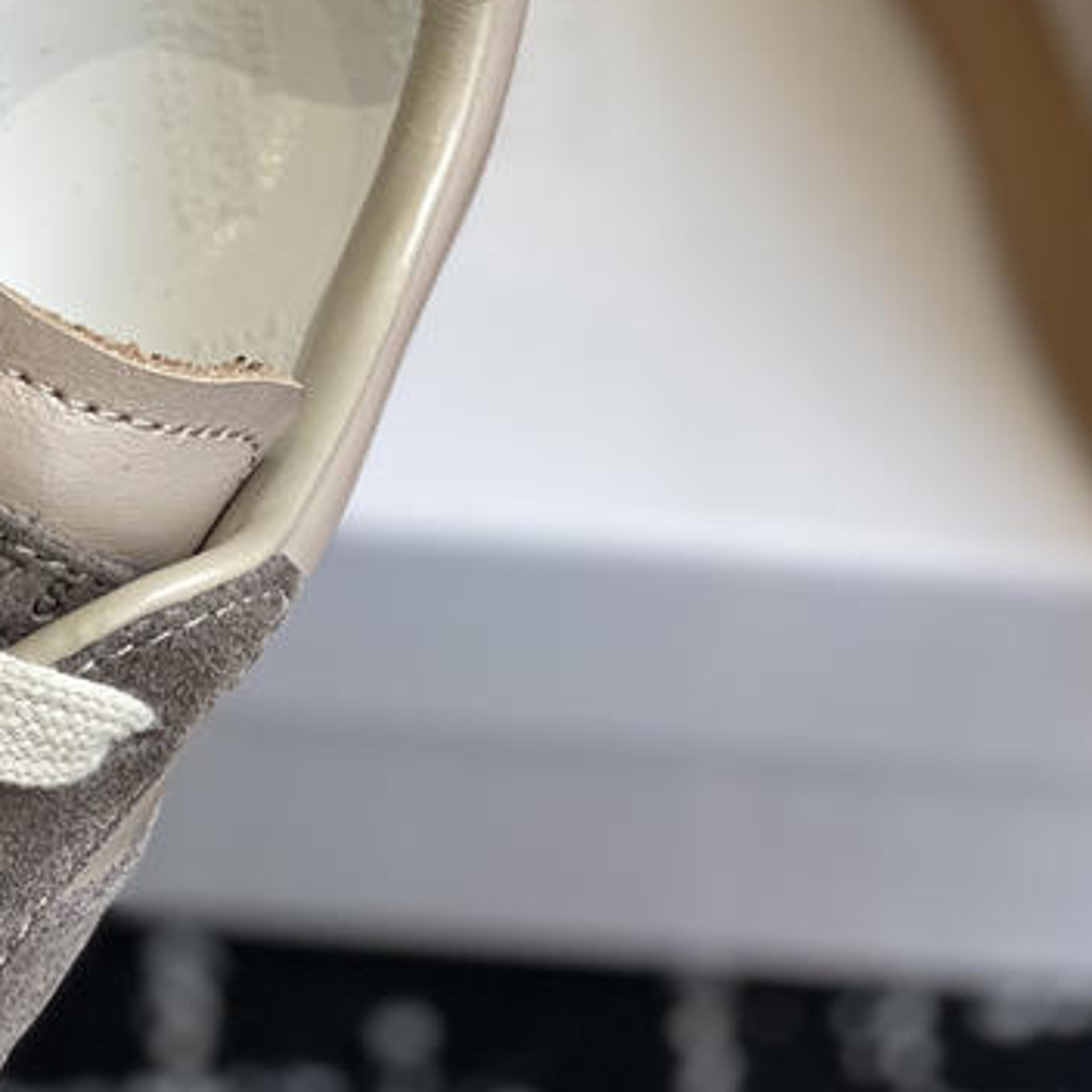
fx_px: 4033
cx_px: 155
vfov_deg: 15.0
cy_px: -118
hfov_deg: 15.3
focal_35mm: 113
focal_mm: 6
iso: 25
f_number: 2
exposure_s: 1/122
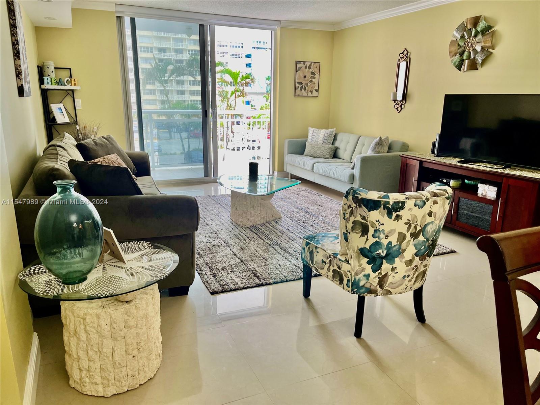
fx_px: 406
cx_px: 270
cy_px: 202
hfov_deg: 67.3
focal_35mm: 26
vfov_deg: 53.1
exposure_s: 1/120
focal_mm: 5.1
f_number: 1.6
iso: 100
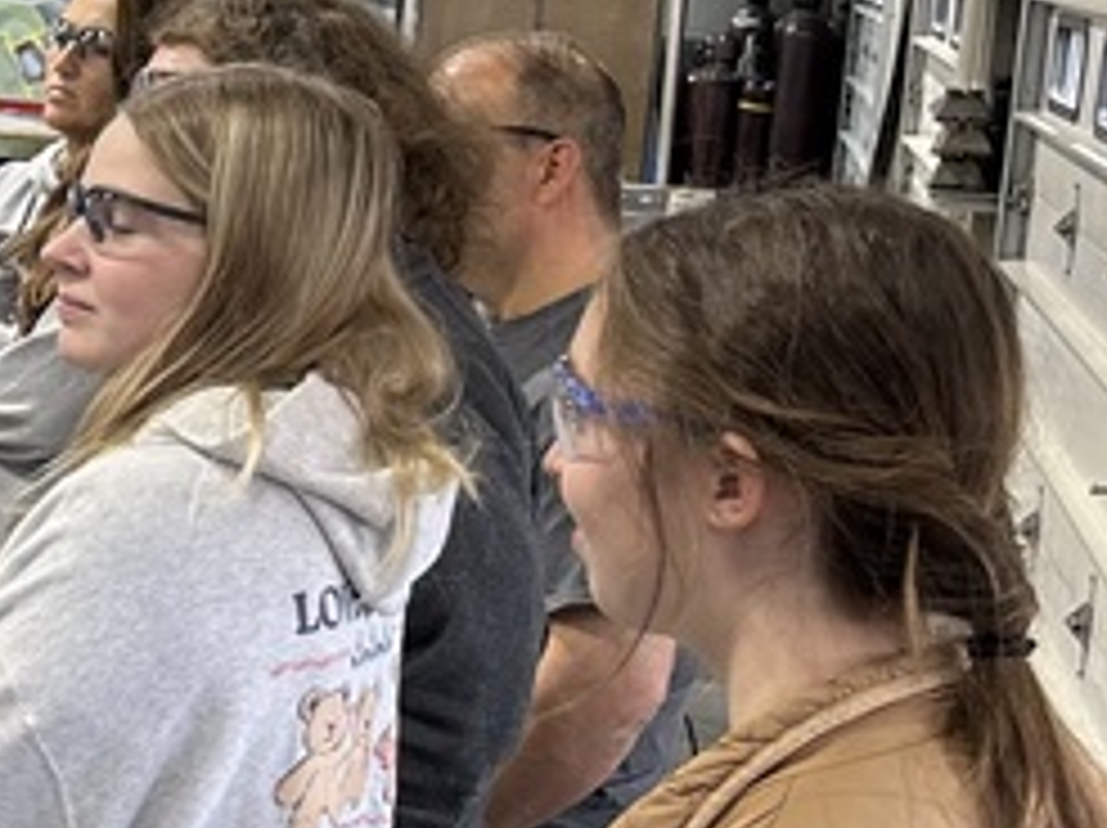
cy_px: 328
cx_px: -832
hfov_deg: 16.7
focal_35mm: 100
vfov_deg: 14.8
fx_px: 3195
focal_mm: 6.86
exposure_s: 1/60
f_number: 1.78
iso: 125
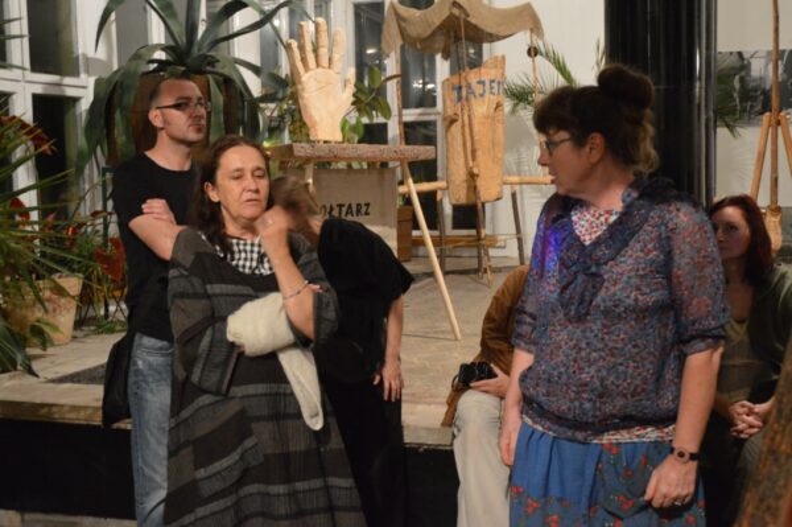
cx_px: 396
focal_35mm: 46
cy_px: 264
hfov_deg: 42.4
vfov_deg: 28.9
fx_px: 1022
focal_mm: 31
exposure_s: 1/20
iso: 3200
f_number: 4
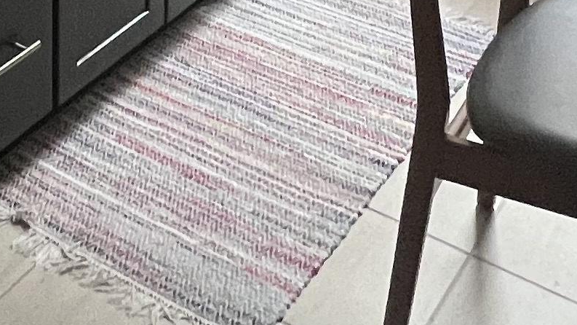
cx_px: 246
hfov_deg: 29.3
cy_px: -563
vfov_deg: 11.8
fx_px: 1102
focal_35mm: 72
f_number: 1.8
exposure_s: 1/60
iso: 320
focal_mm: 1.57
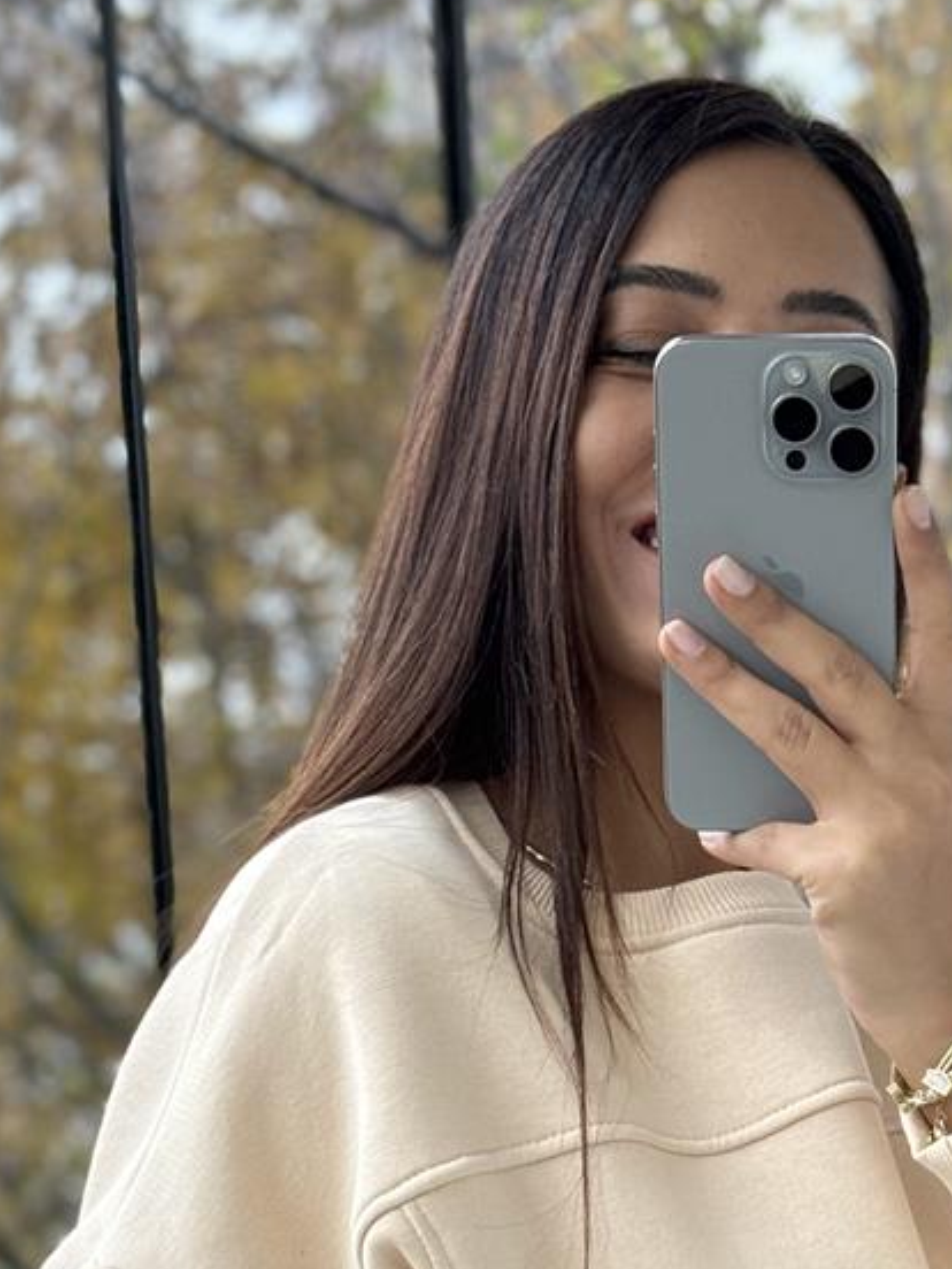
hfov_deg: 12.7
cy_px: 1459
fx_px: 4254
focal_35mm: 116
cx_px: 846
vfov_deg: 16.4
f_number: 1.78
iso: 100
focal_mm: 6.76
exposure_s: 1/50
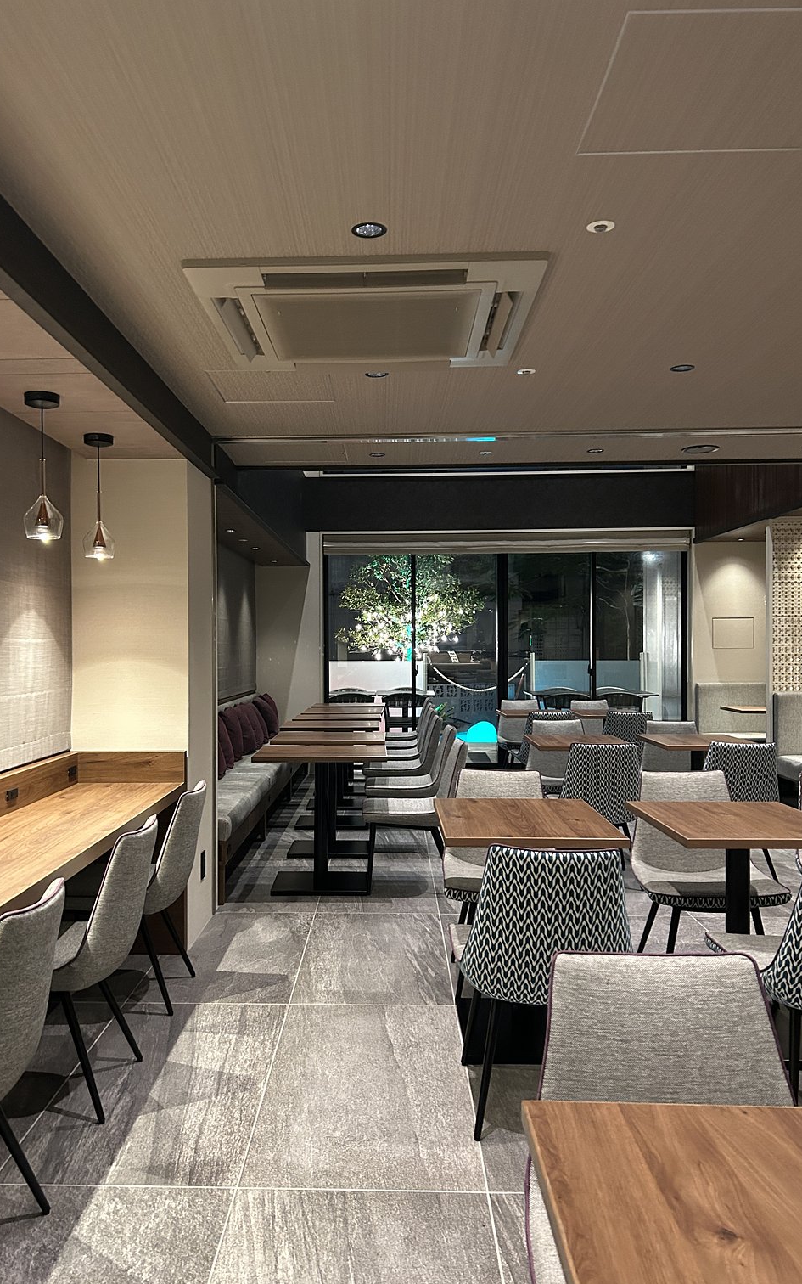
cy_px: 649
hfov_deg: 44.4
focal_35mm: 28
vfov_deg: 66.5
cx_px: 345
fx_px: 979
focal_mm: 5.7
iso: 500
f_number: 1.5
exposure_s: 1/55
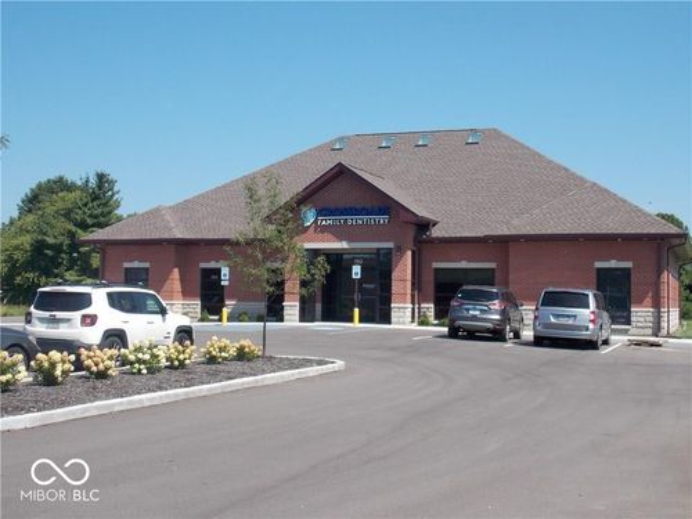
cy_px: 260
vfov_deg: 31.5
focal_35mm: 46
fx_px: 920
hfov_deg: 41.2
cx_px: 346
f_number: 3.7
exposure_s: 1/640
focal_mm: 8.1
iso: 80
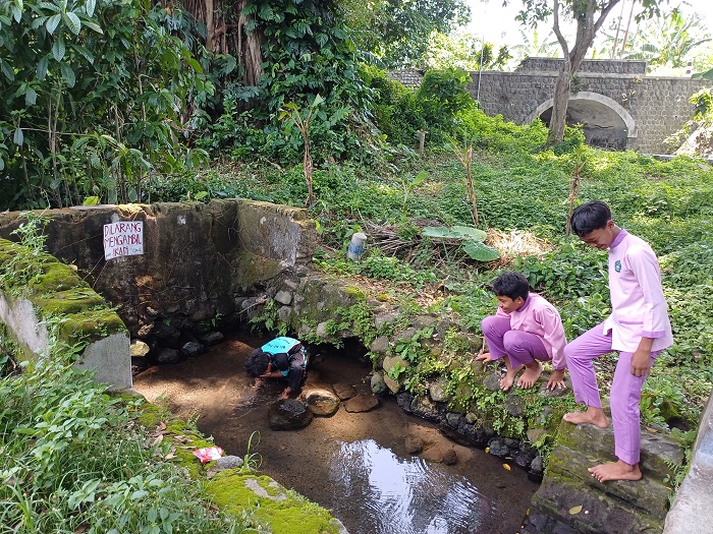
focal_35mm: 25
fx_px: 515
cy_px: 267
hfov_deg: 69.4
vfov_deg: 54.9
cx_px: 356
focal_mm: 4.65
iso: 64
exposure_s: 1/100
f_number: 1.8
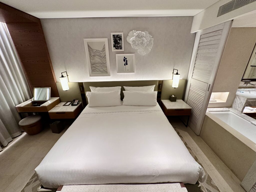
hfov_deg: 102.1
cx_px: 128
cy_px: 96
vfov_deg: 85.7
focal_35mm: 14
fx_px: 104
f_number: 2.2
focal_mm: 2.22
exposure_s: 1/74
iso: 320
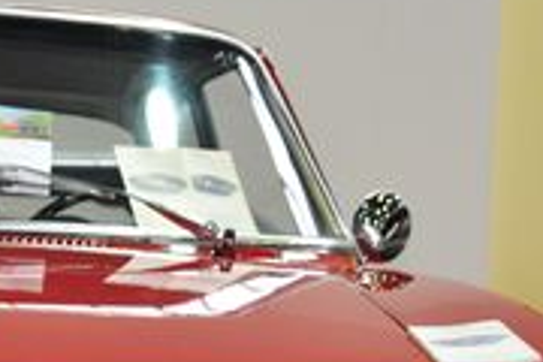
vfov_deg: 8.5
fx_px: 2413
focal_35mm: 160
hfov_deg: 12.6
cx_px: -90
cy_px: 460
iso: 800
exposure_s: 1/100
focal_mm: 32
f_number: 3.5
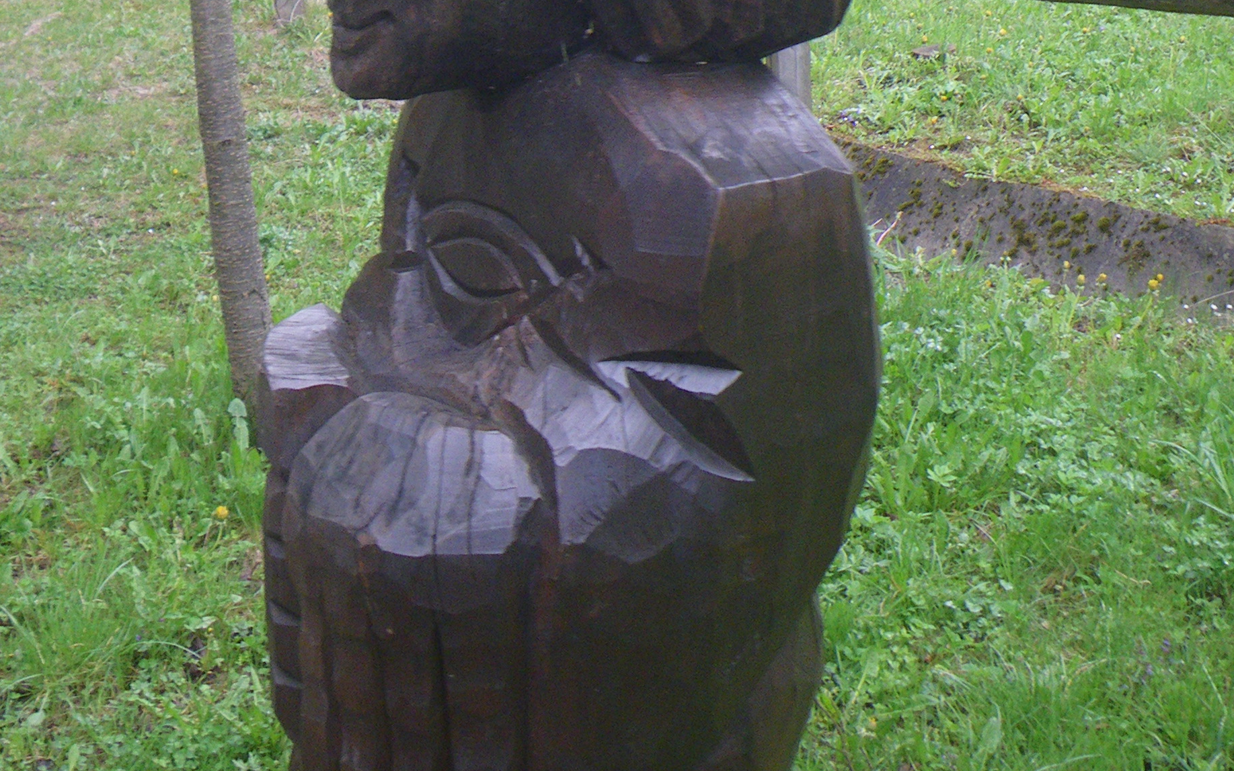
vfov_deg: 21.0
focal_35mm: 59
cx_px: 265
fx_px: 1984
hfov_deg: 33.6
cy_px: -63
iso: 160
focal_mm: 5
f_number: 3.5
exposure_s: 1/50
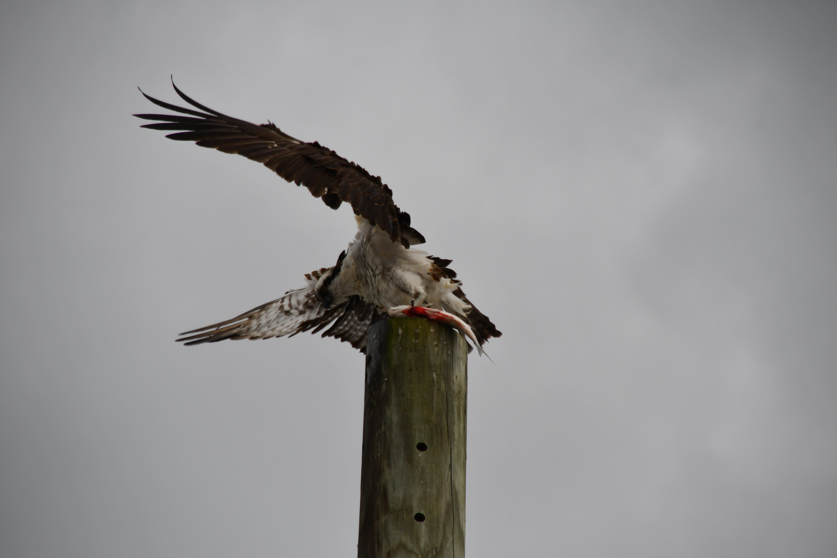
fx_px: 6974
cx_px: 418
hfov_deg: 6.9
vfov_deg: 4.6
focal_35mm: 300
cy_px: 279
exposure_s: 1/1600
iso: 400
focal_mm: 200
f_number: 7.1
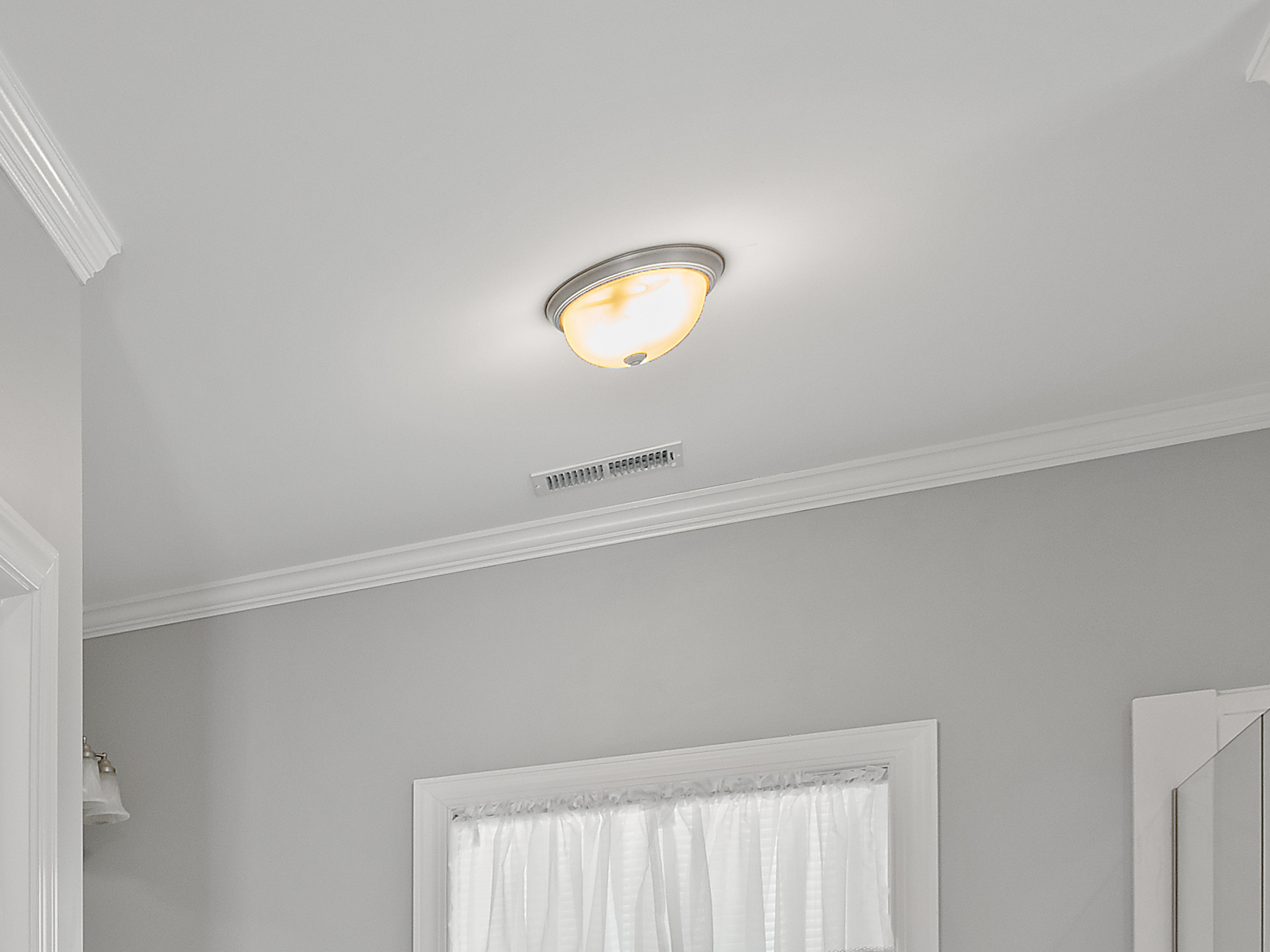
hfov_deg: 32.0
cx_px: -426
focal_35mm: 43
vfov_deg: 29.0
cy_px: 1145
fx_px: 1578
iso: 200
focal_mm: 8
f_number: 5.6
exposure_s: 1/5
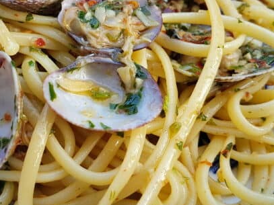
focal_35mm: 46
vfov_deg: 31.3
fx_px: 364
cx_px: 102
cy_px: 73
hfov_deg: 41.0
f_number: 1.7
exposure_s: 1/190
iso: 40
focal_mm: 4.2
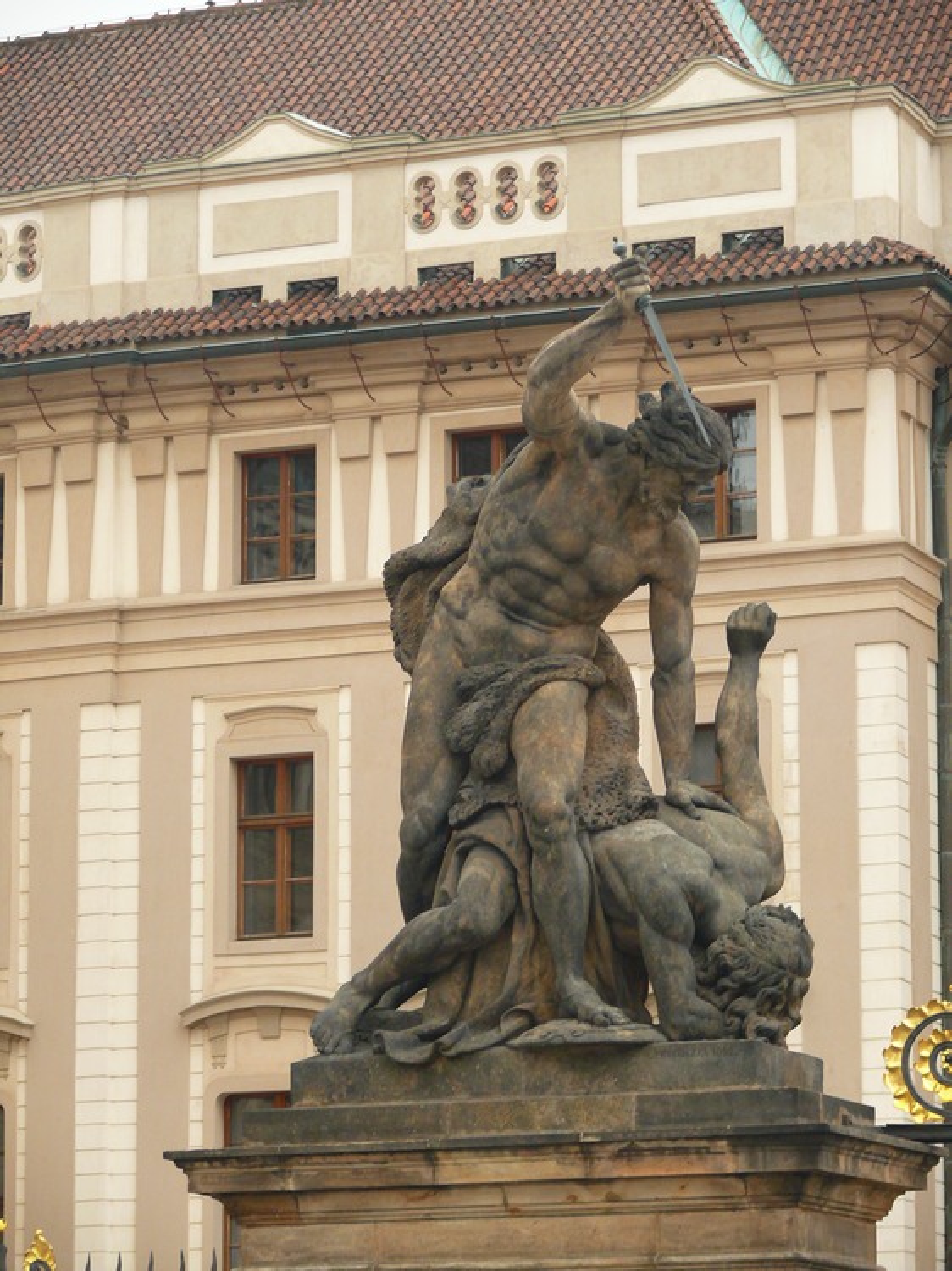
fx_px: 5247
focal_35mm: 143
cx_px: 476
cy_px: 636
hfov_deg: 10.4
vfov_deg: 13.8
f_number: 3.6
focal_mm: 30.3
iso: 200
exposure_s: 1/60
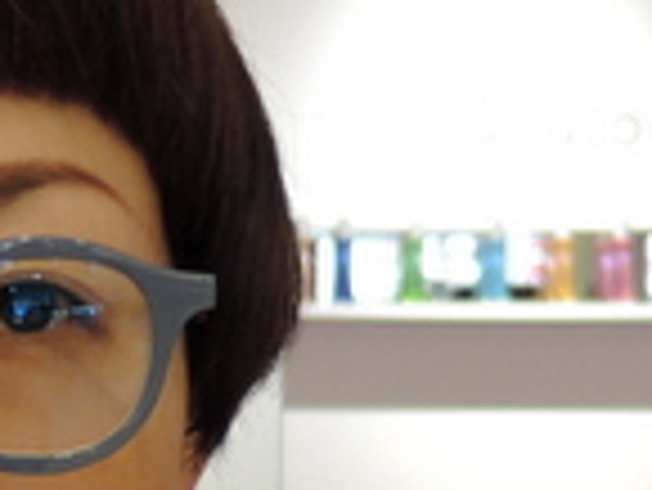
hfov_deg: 16.6
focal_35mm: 116
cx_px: -18
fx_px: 2187
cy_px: 393
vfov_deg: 12.7
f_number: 1.8
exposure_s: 1/30
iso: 125
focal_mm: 5.1
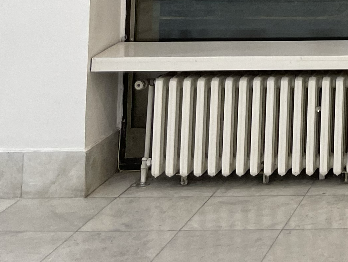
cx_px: 547
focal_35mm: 99
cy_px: -203
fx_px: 996
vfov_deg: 13.5
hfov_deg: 17.5
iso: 64
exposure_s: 1/50
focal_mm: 4.2
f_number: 1.6
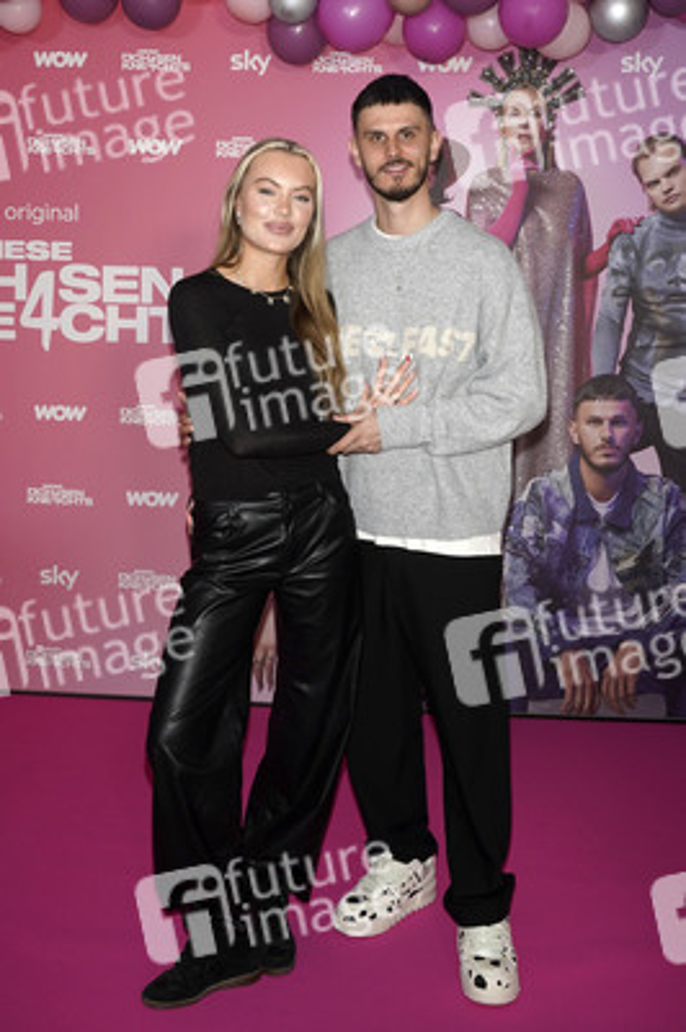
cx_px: 343
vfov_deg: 51.9
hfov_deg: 35.9
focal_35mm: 37
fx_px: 1059
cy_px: 516
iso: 640
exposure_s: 1/160
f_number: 6.3
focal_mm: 37
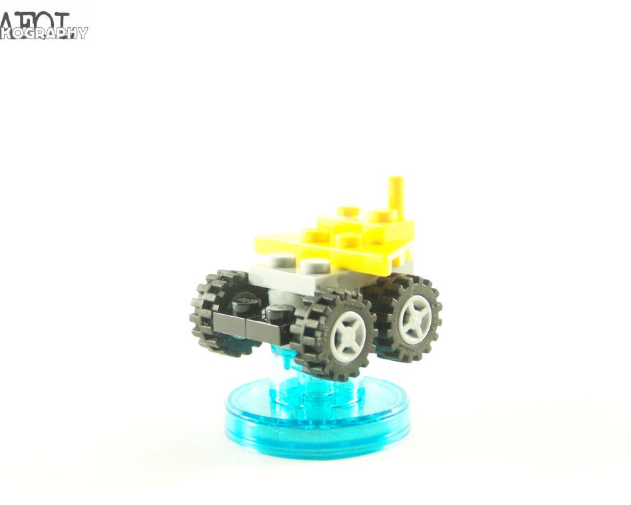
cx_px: 293
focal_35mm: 79
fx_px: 1475
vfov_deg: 19.4
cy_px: 253
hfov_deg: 24.1
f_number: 3.2
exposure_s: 1/45
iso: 400
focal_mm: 12.4
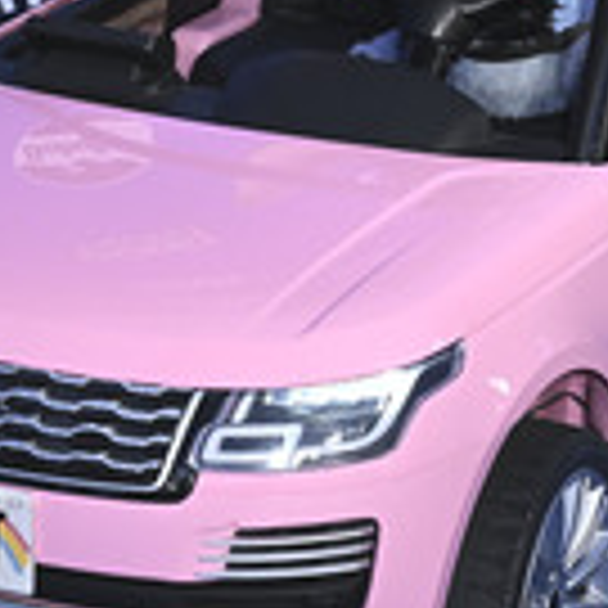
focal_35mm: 179
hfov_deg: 9.8
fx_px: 3557
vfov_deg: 9.8
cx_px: 381
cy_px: 216
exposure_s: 1/200
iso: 1600
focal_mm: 63
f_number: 6.3
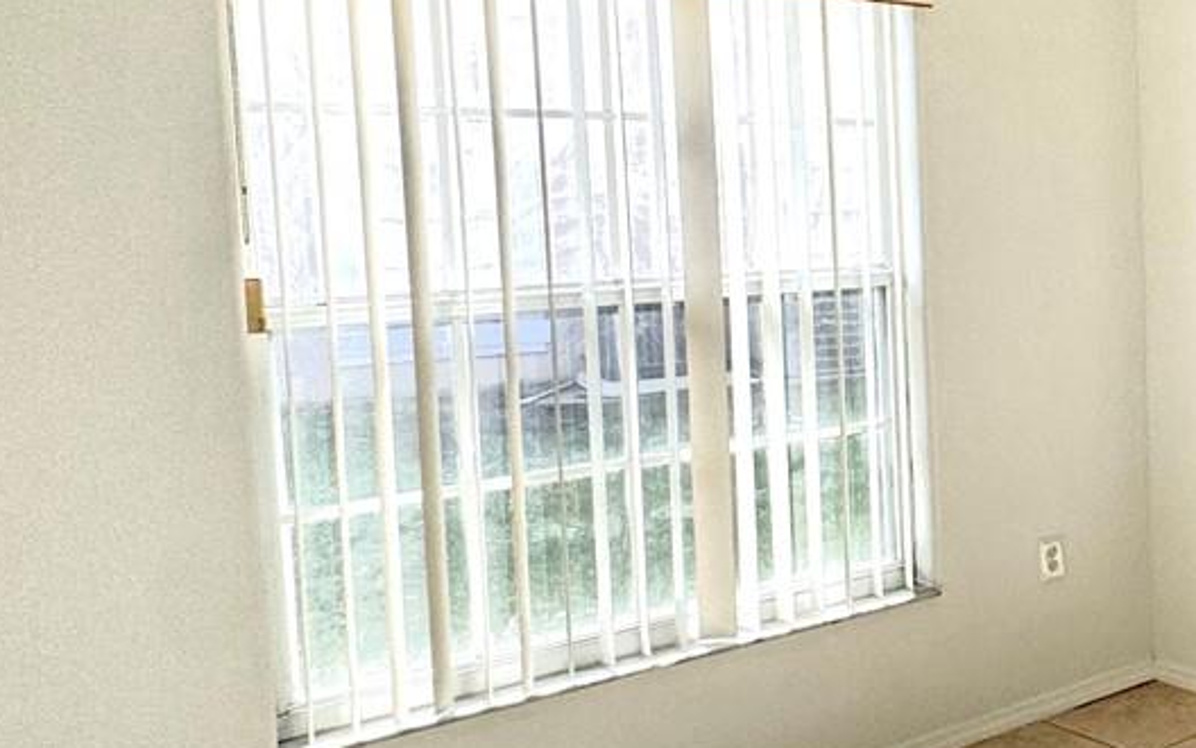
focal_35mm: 45
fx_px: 1467
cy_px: 288
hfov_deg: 33.8
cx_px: 1509
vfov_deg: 28.5
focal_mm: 2.22
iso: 40
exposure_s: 1/304
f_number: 2.2
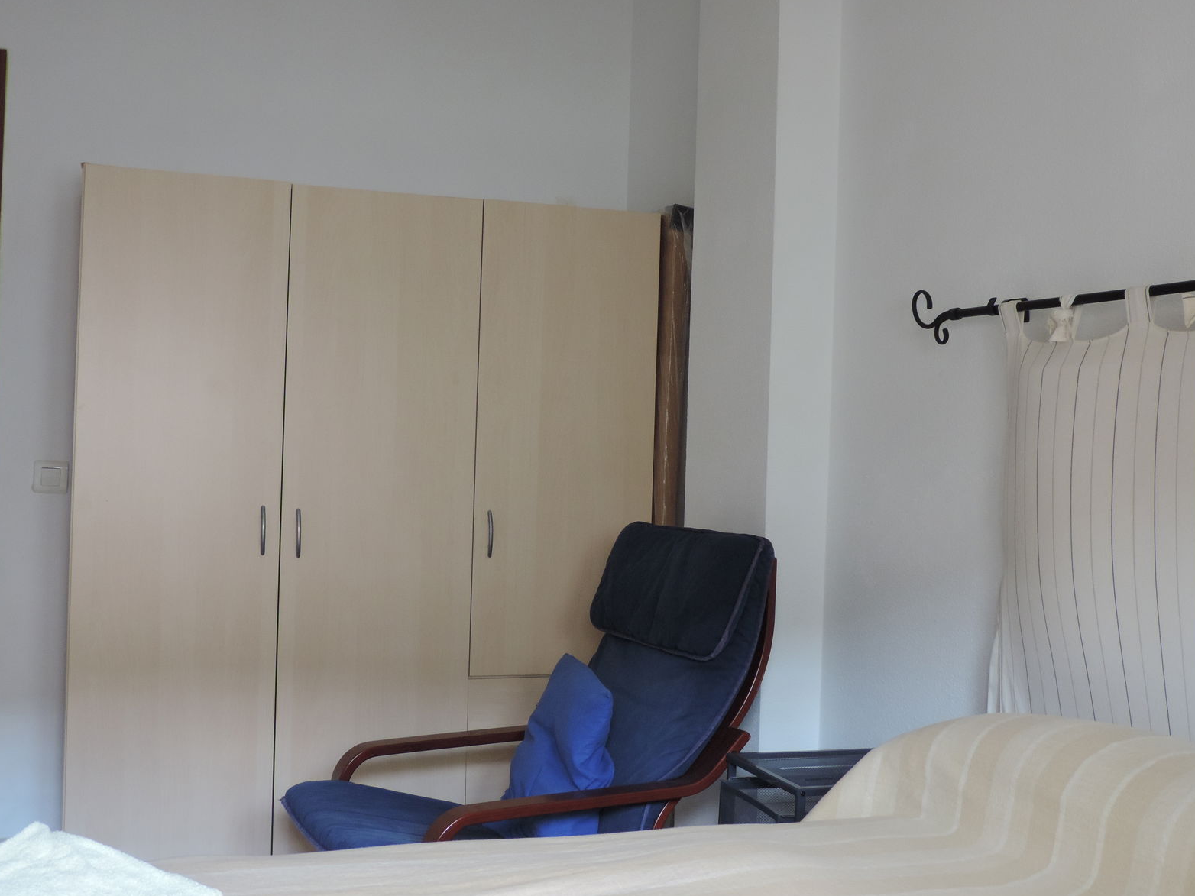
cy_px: 454
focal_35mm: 44
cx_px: 604
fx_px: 1519
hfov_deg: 42.9
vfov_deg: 32.9
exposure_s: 1/50
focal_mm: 7.6
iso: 320
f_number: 3.4
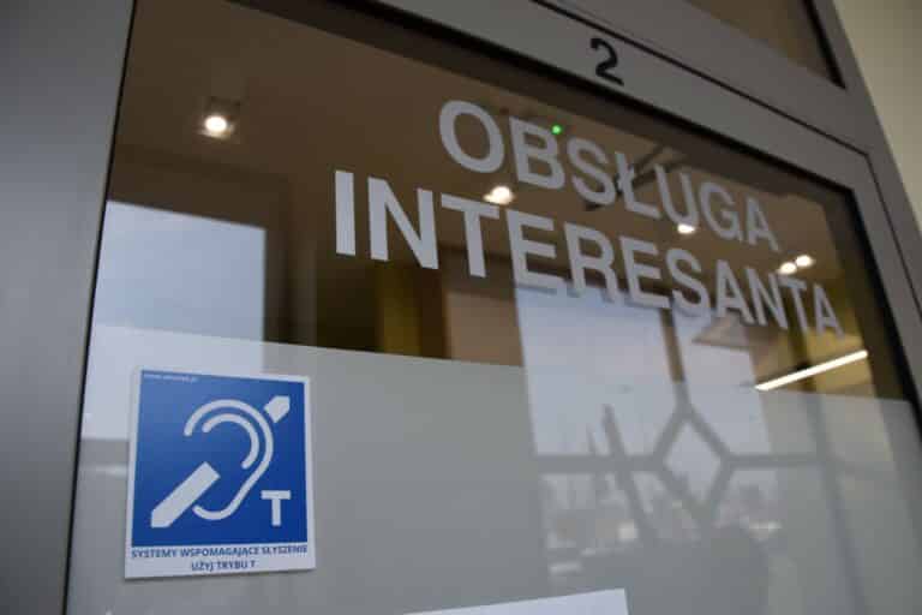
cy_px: 308
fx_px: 691
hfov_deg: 67.4
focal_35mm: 27
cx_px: 461
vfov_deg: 47.9
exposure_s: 1/125
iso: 400
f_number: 5.6
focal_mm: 18
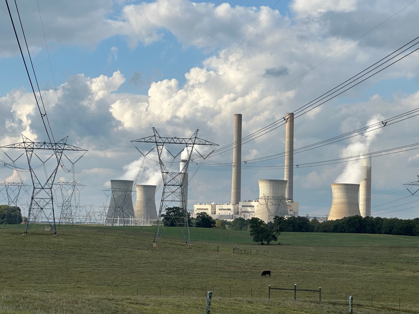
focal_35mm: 77
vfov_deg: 19.1
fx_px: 932
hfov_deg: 25.3
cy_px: 157
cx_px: 210
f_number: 2.8
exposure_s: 1/723
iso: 32
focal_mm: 9
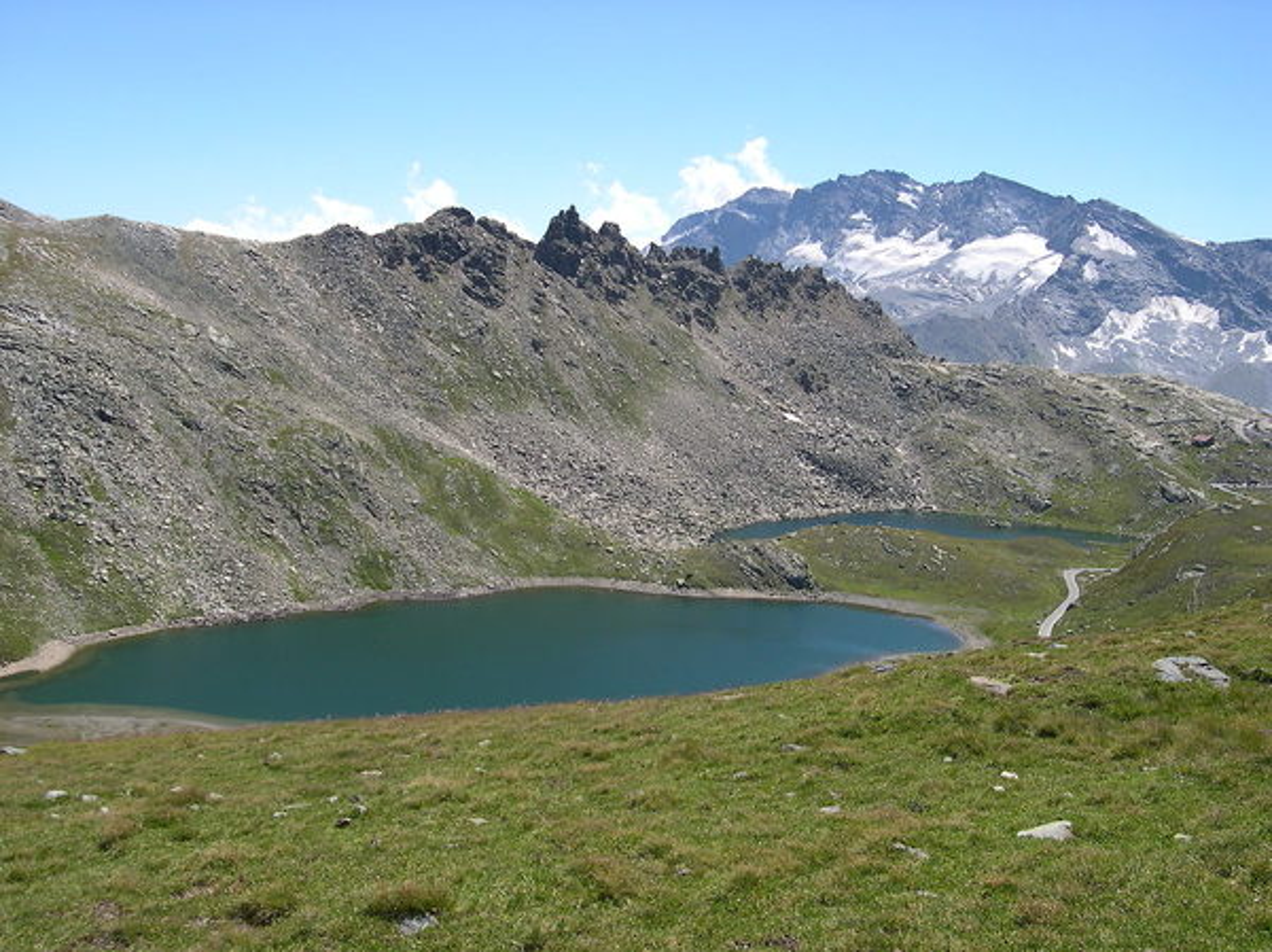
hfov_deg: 49.0
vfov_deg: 37.7
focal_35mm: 38
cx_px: 636
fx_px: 1395
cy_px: 476
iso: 100
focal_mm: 8
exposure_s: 1/183
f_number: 7.6
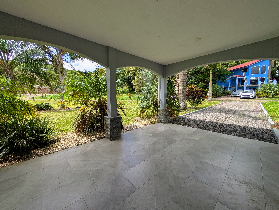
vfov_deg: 94.6
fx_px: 97
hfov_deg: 110.5
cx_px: 140
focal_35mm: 12
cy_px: 105
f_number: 1.7
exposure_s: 1/1828
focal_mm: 2.02
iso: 49
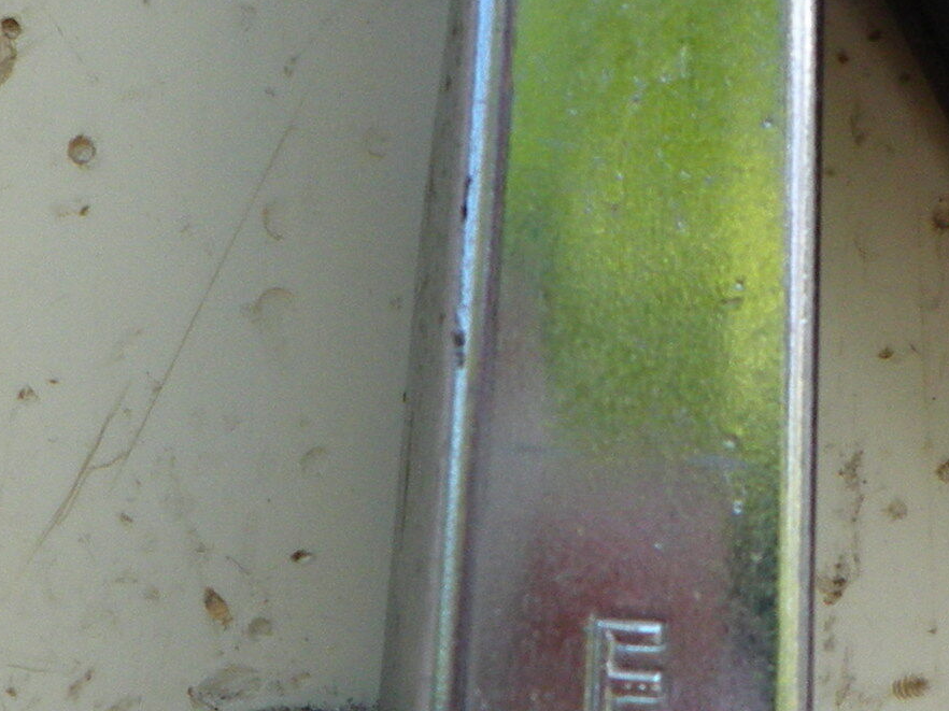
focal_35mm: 127
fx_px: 3481
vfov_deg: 11.5
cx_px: 370
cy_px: 827
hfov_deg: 15.5
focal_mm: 4.9
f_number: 2.6
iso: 64
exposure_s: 1/200
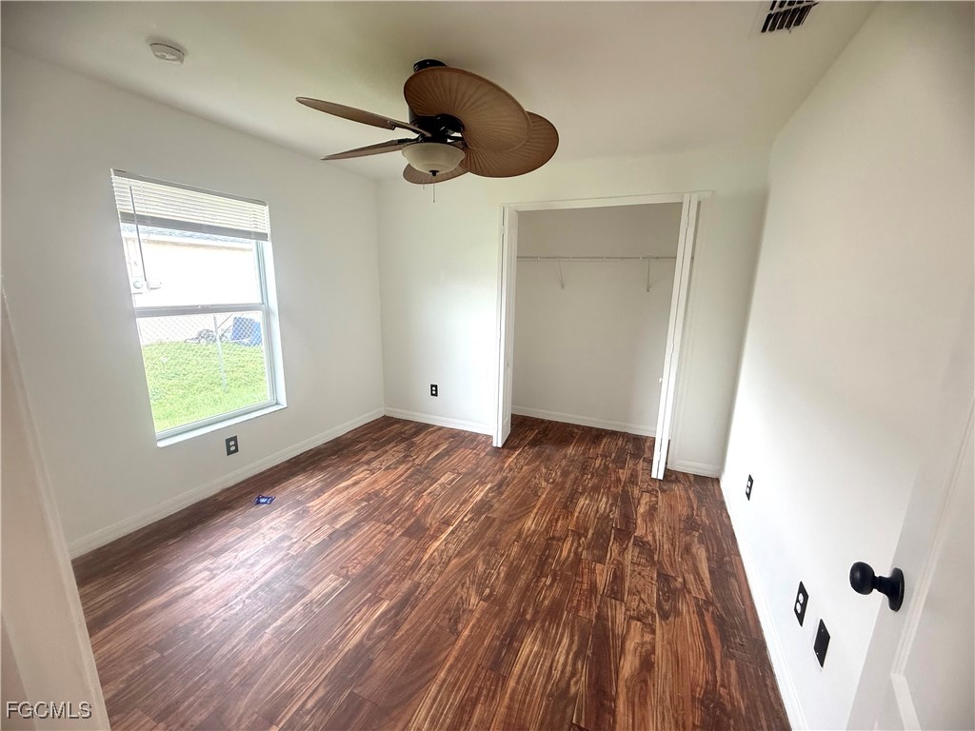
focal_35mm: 14
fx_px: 394
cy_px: 366
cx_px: 488
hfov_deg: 102.1
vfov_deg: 85.7
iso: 160
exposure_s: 1/120
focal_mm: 2.22
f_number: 2.2
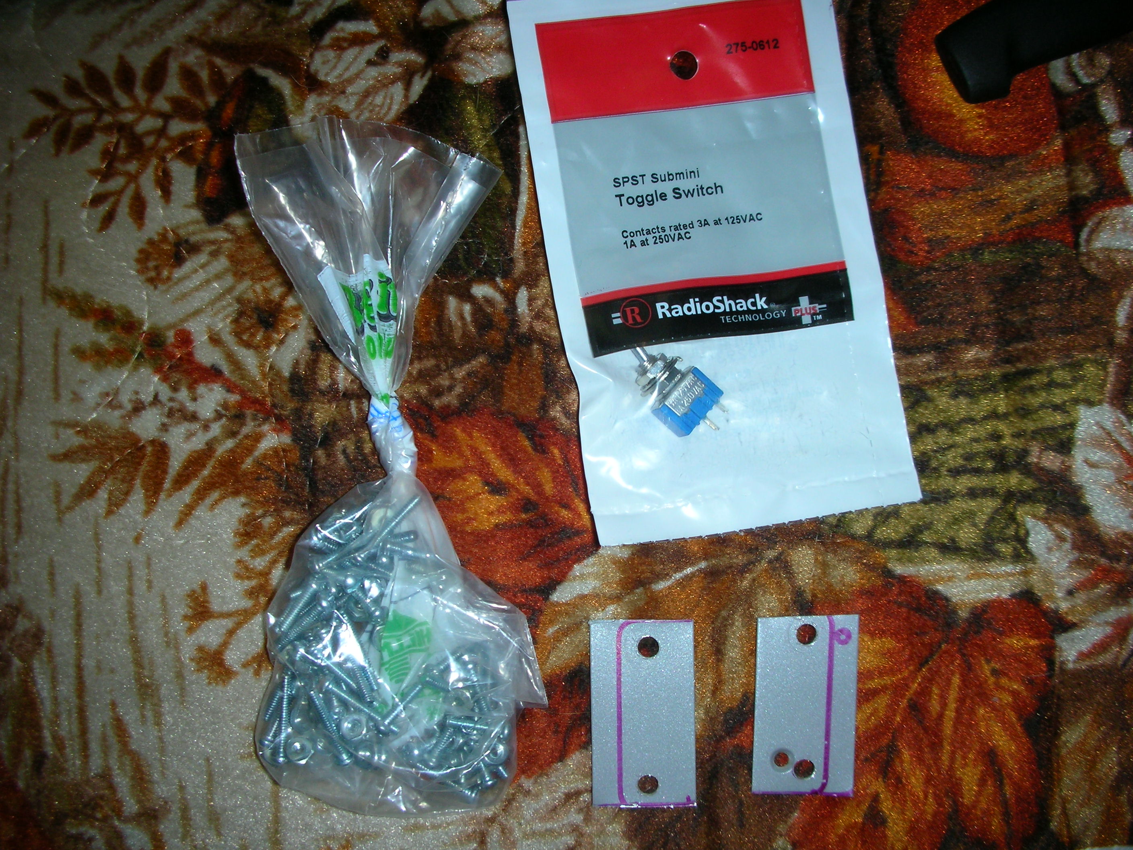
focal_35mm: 35
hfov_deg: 52.6
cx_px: 566
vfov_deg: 40.7
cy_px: 425
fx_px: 1146
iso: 50
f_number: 3
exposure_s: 1/60.1
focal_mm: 5.8
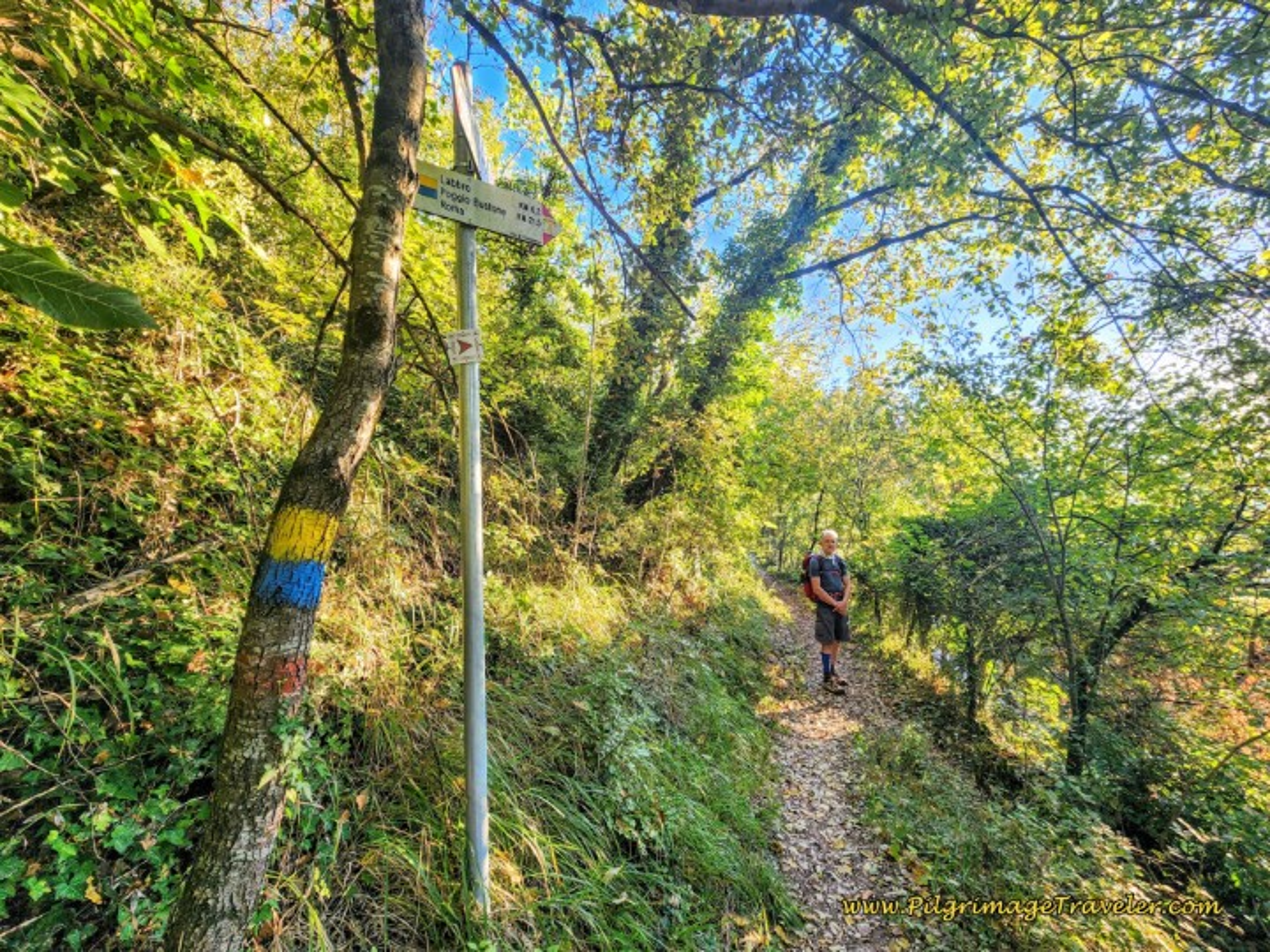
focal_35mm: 13
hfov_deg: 106.2
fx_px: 477
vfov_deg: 89.9
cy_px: 476
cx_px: 635
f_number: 2.2
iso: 80
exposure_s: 1/120
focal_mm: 2.2
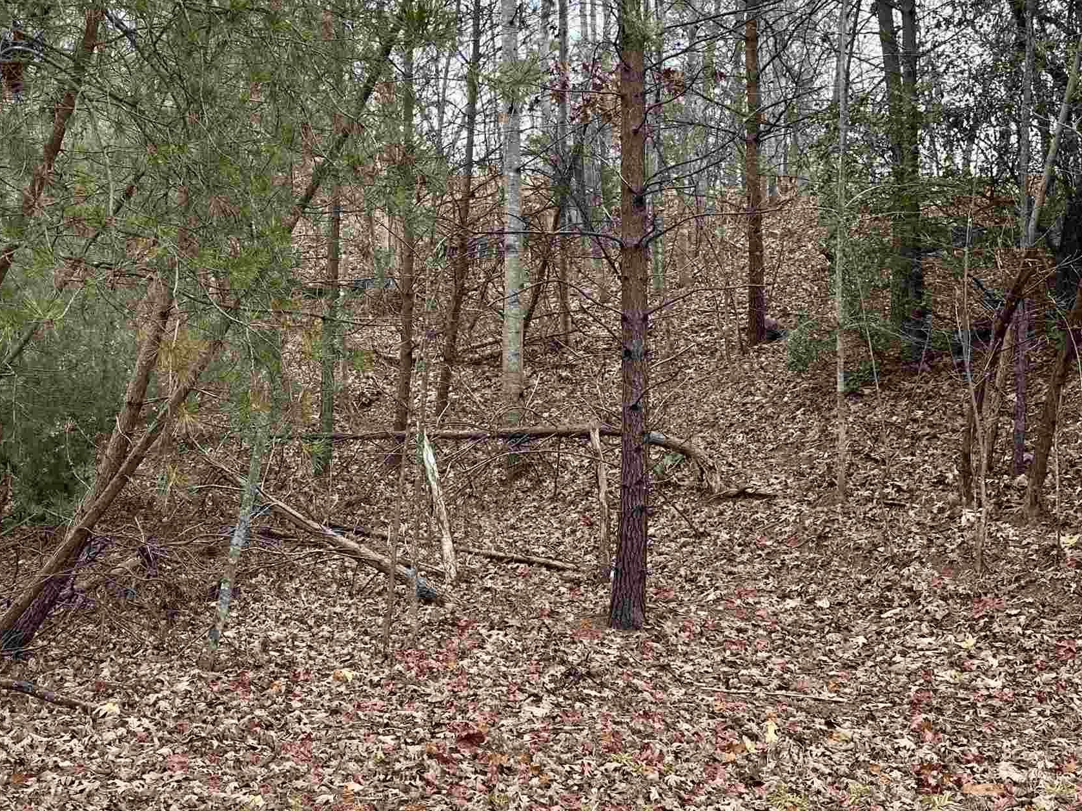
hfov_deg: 42.5
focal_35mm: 44
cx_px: 384
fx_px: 1375
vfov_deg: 32.8
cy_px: 319
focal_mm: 6.86
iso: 64
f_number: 1.78
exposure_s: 1/121
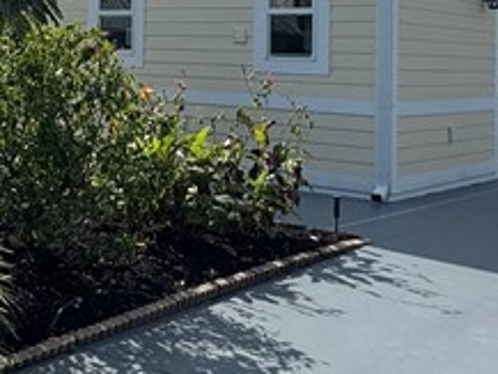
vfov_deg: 21.6
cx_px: 44
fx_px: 950
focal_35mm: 66
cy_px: 9
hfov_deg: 28.2
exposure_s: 1/1976
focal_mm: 2.22
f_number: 2.2
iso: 50
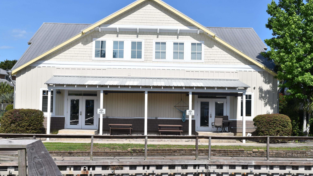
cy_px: 96
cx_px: 159
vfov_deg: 24.9
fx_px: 398
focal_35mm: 48
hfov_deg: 42.9
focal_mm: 30
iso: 200
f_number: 11
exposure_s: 1/500
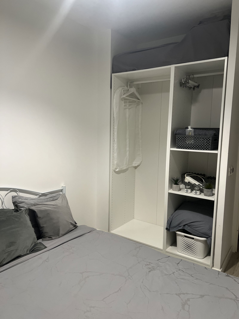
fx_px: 239
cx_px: 120
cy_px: 160
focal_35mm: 26
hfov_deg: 53.1
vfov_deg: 67.3
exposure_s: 1/50
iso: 320
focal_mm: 5.7
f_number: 1.5
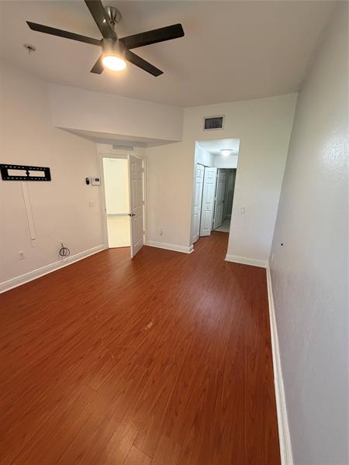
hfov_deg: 85.7
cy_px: 232
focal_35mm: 14
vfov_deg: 102.1
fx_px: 188
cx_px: 174
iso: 500
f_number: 2.2
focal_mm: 2.22
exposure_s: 1/60
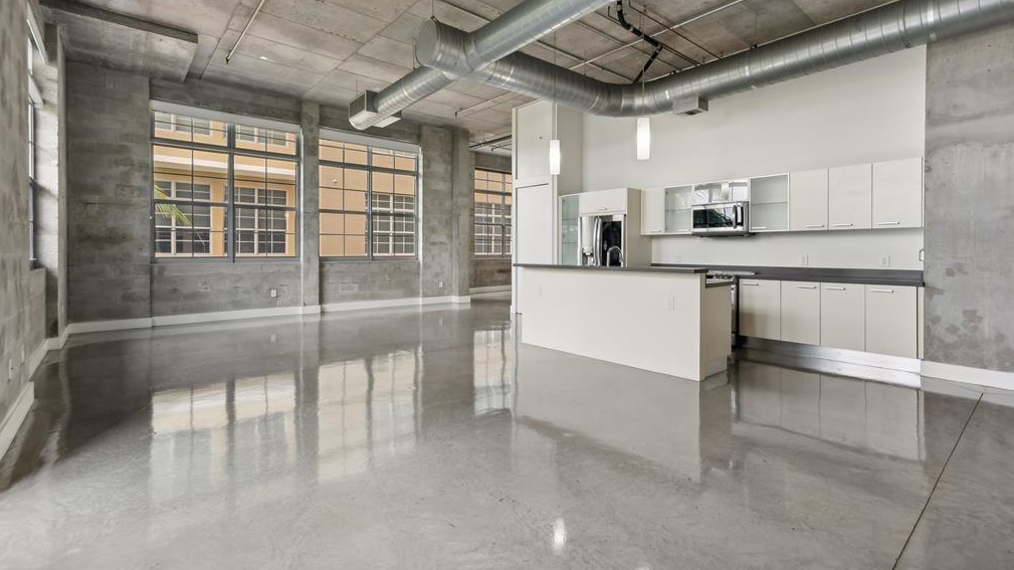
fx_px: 457
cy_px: 258
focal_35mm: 17
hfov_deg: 95.9
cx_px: 509
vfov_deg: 63.8
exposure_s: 1/10
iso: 100
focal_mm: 16
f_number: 8
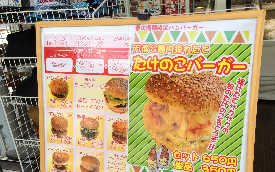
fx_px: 292
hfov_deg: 50.2
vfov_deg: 32.4
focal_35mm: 39
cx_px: 157
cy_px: 118
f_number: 2.2
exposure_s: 1/873
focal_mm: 4.12
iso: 32
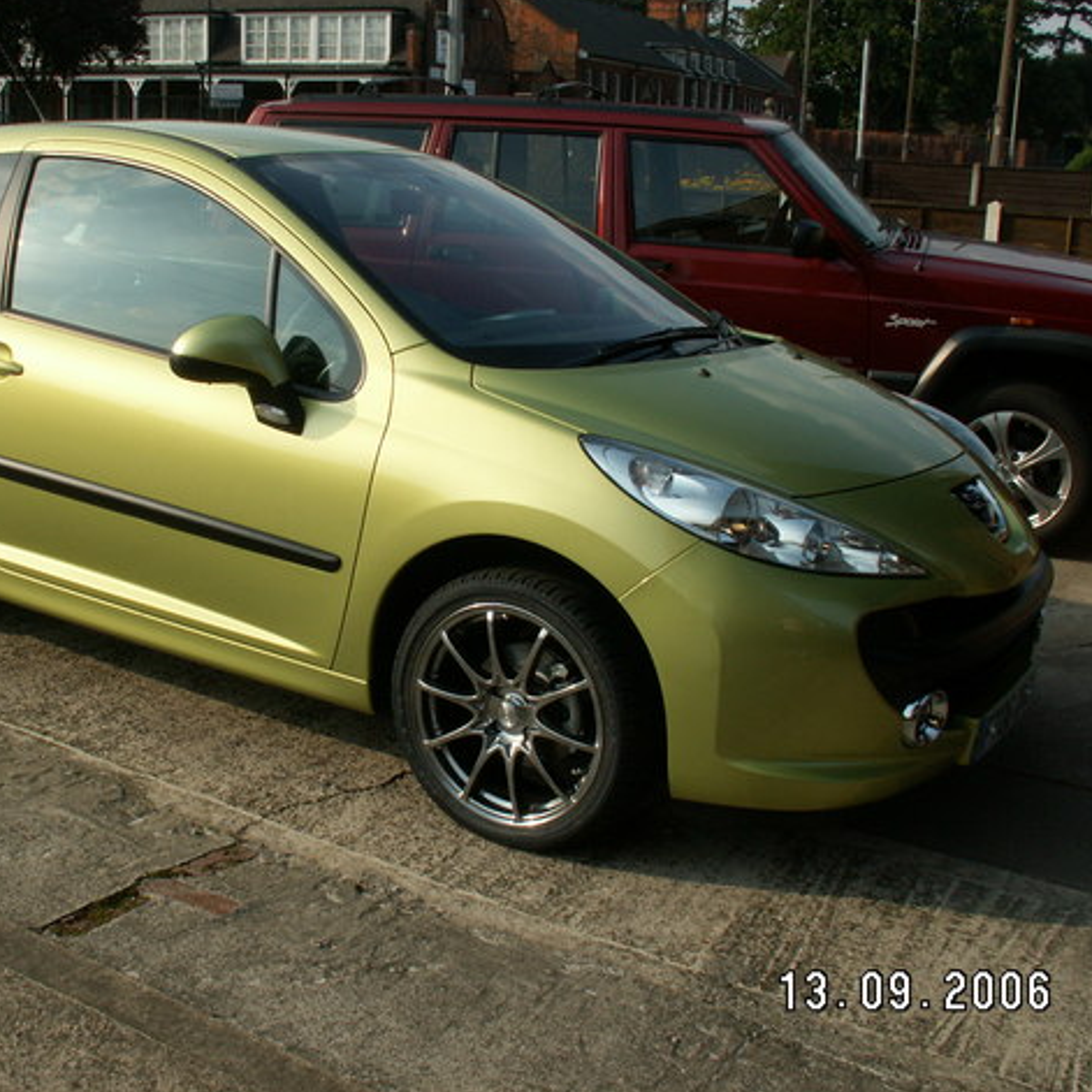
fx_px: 1499
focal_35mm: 42
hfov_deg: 39.8
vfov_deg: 40.0
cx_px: 431
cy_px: 543
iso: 50
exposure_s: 1/200
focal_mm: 5.86
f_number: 7.1
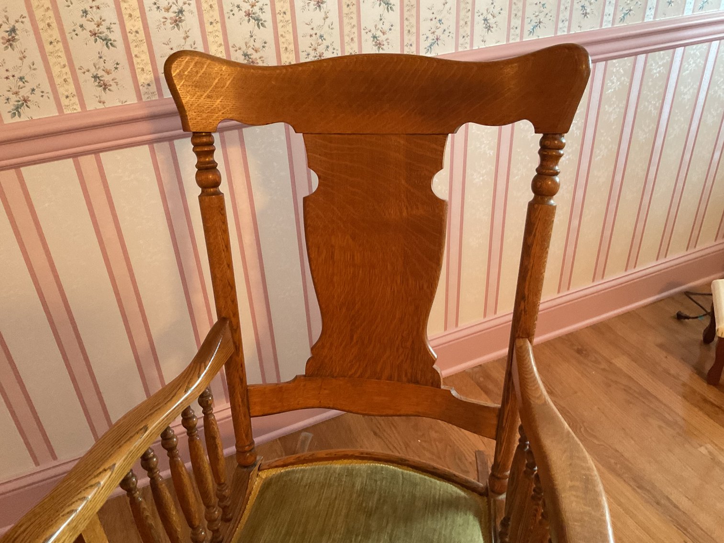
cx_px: 362
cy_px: 272
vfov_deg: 48.2
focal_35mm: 29
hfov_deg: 61.7
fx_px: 607
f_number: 1.8
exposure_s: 1/60
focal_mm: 3
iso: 250
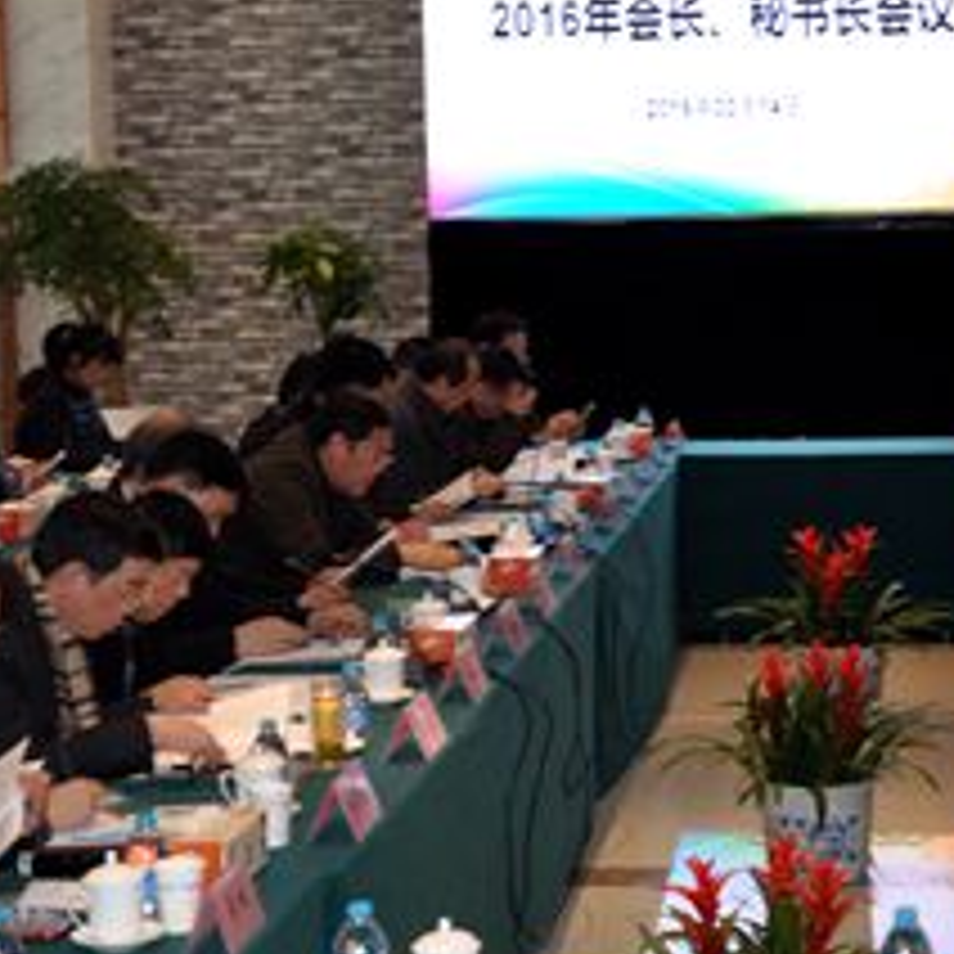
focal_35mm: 96
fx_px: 2993
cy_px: 436
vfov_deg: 18.1
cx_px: 706
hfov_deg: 18.0
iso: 400
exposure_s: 1/20
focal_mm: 32
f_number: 4.2
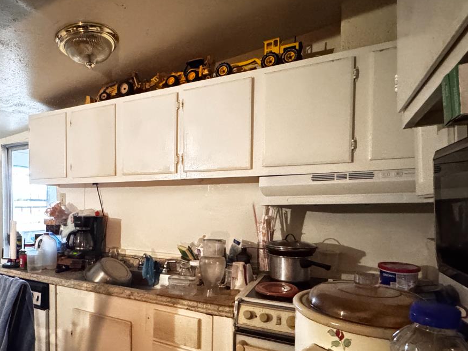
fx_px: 324
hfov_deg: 69.7
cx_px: 158
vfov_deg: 56.2
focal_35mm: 24
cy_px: 217
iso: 2500
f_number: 2.2
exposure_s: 1/20
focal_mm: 2.22
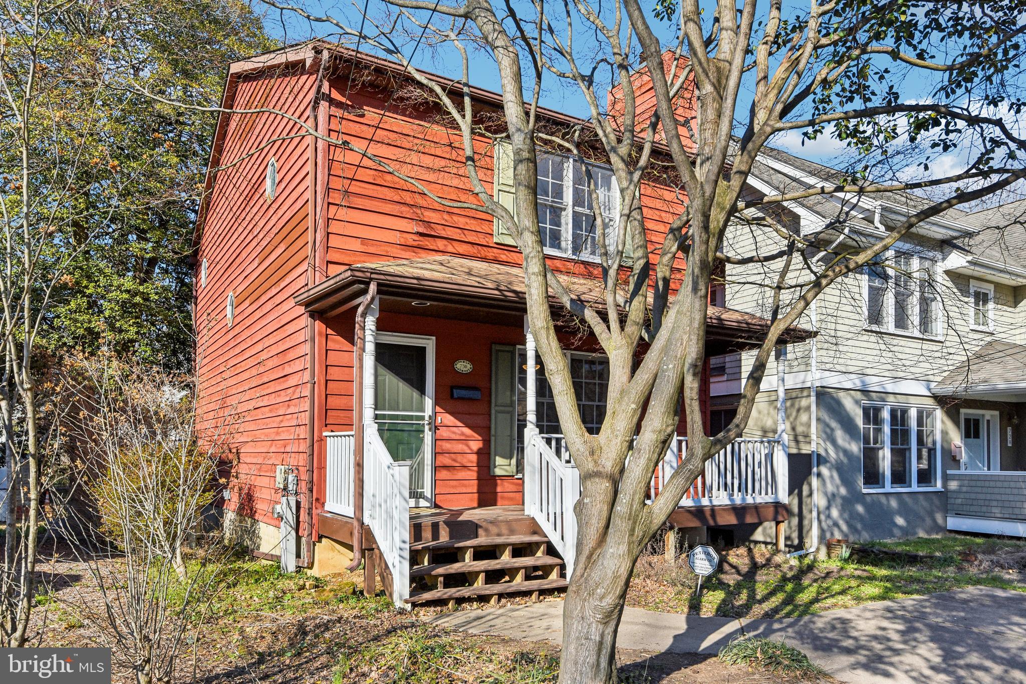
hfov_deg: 73.7
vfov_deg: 53.1
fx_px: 684
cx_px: 513
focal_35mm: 24
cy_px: 342
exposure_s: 1/1600
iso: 400
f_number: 8
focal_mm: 24
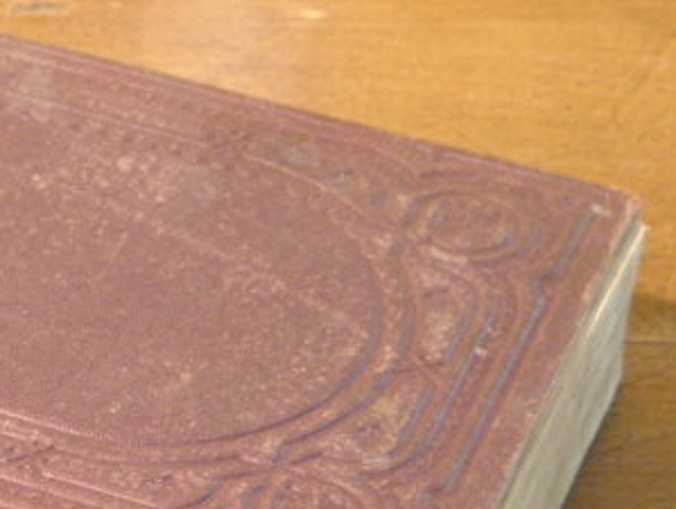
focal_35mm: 171
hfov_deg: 11.4
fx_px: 3343
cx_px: -18
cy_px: 434
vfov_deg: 8.7
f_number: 4.4
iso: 400
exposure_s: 1/2
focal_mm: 14.3
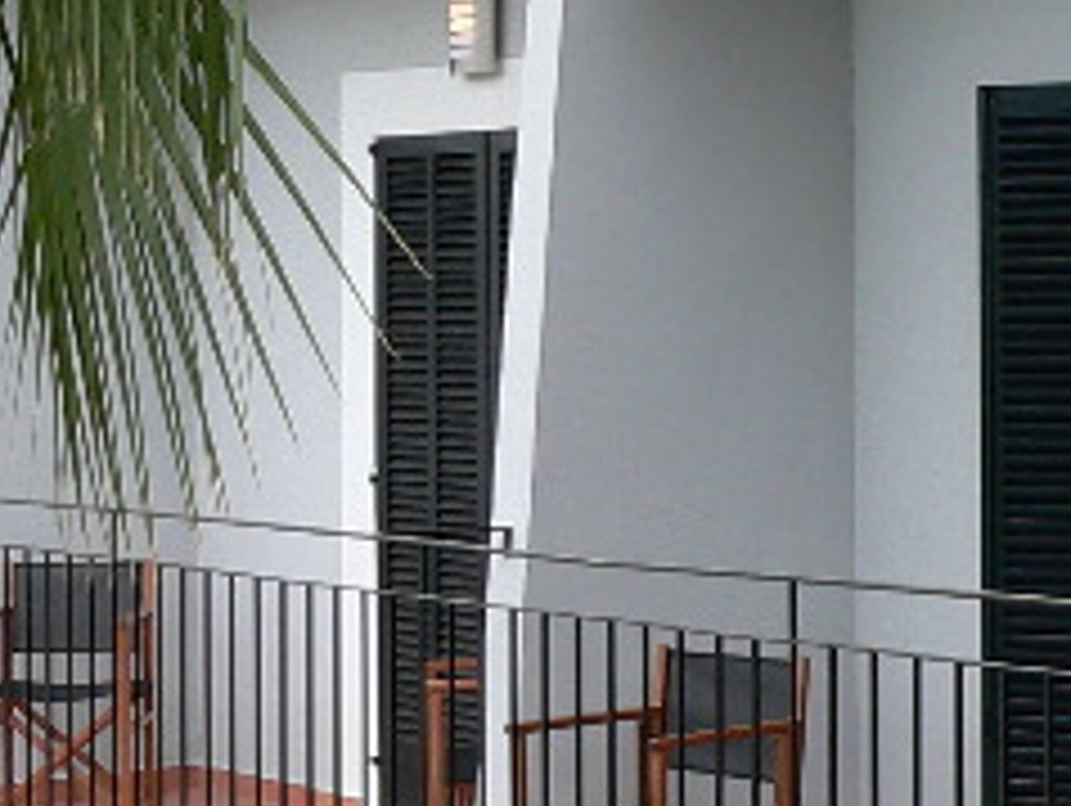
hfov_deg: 16.2
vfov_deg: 12.2
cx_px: 855
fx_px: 3747
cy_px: 158
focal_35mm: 121
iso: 80
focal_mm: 6
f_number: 3.3
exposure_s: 1/100
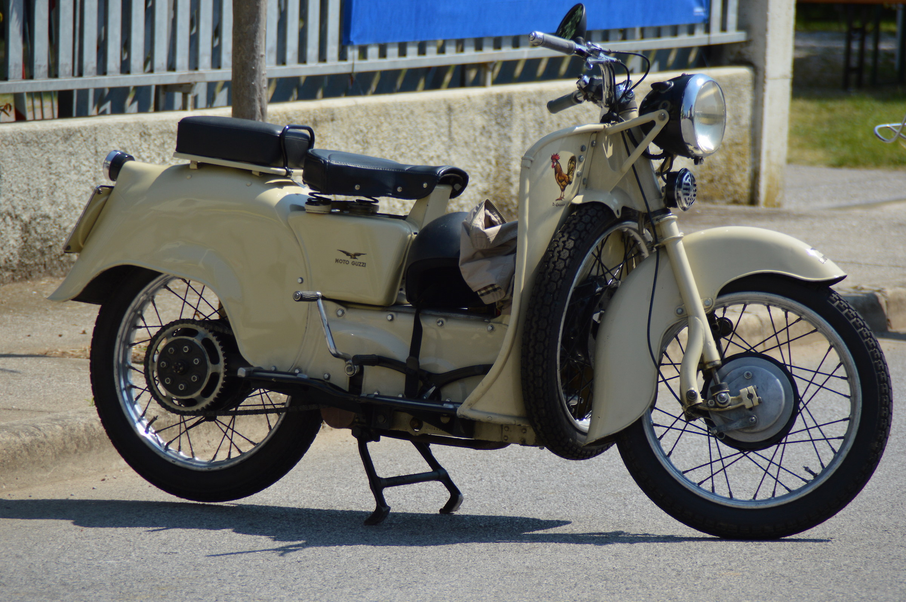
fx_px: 7542
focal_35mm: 300
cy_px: 301
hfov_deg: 6.9
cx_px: 453
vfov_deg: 4.6
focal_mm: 200
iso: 200
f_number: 6.3
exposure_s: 1/800
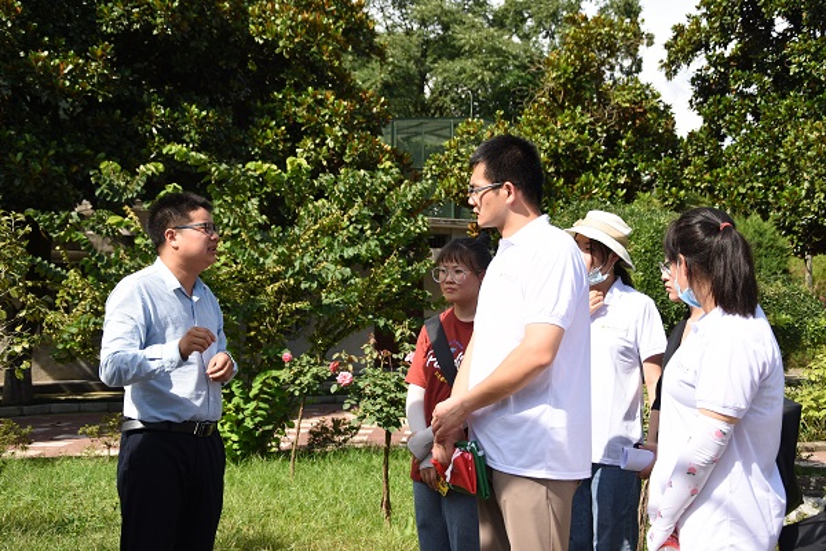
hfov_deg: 38.9
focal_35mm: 51
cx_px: 413
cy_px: 276
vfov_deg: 26.5
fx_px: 1170
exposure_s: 1/400
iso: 100
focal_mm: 34
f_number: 4.2
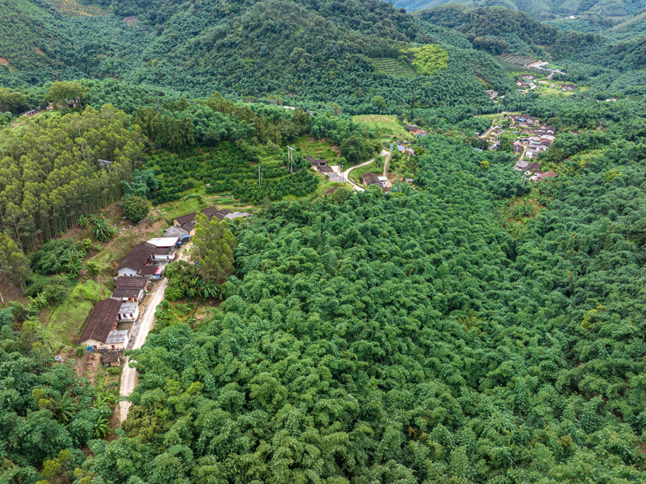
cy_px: 251
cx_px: 324
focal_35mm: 26
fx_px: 485
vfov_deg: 53.0
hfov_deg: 67.3
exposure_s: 1/120
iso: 200
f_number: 8
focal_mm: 12.29
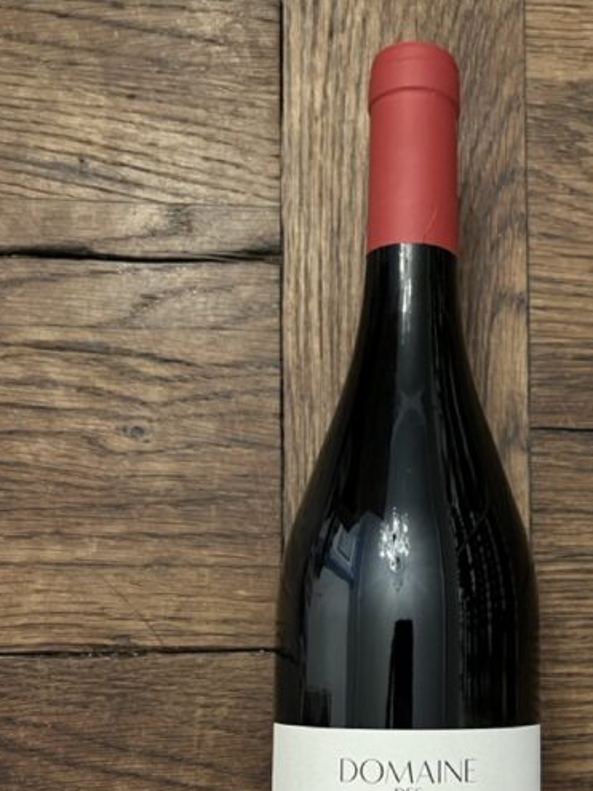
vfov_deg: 43.2
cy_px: 607
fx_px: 960
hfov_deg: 33.9
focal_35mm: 42
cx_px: 417
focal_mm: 5.1
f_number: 1.6
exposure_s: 1/50
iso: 400
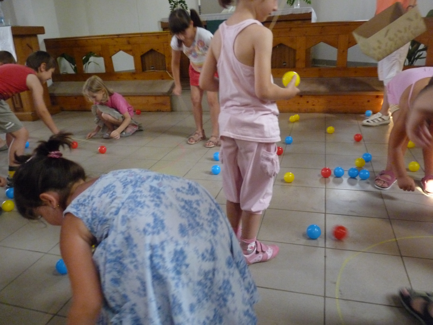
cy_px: 162
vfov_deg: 51.4
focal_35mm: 27
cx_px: 216
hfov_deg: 65.3
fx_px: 338
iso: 800
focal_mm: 4.8
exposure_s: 1/40
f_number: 2.8
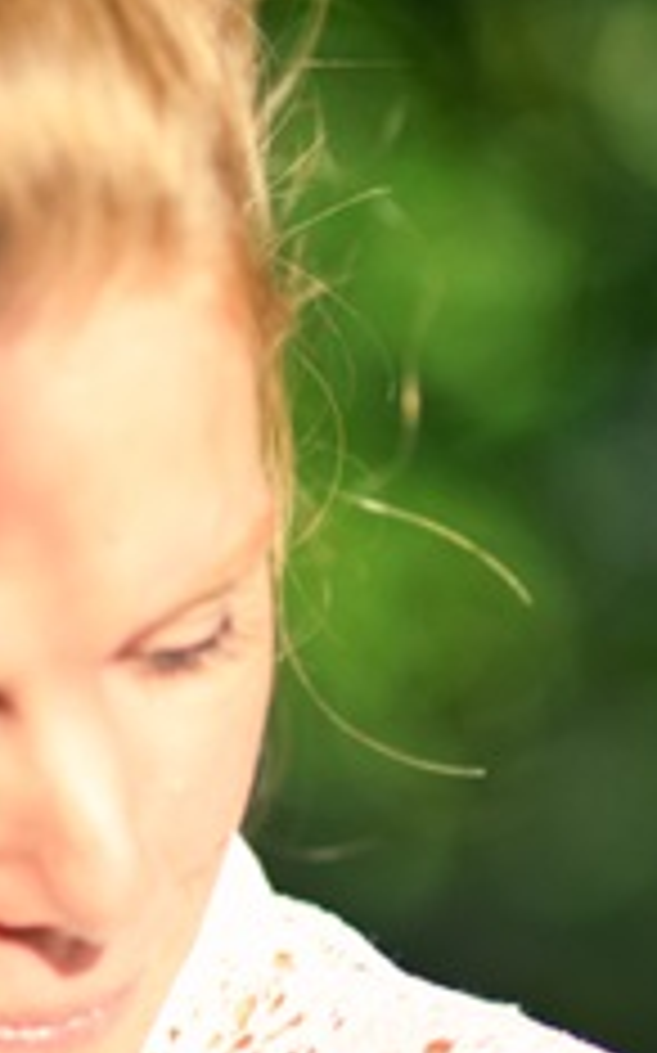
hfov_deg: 4.7
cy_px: 666
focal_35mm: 278
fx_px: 7974
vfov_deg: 7.6
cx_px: 256
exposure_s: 1/2000
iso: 100
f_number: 1.8
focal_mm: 85
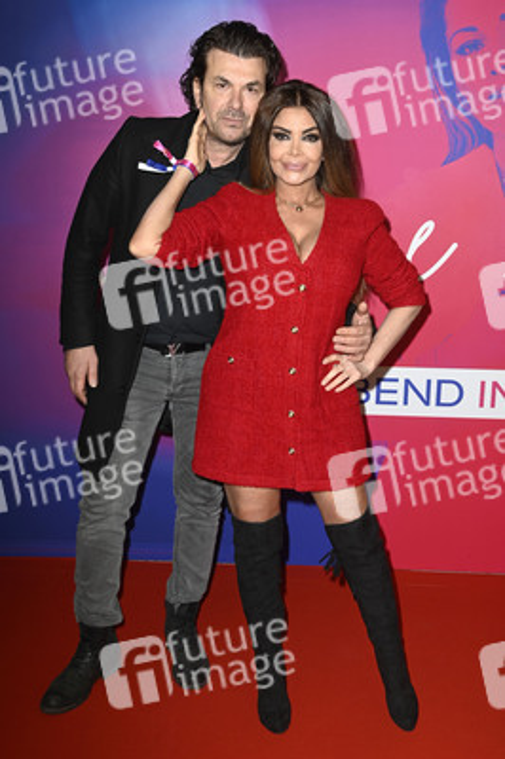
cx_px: 252
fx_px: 843
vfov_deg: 48.5
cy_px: 380
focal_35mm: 40
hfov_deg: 33.3
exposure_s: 1/250
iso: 500
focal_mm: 40
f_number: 5.6
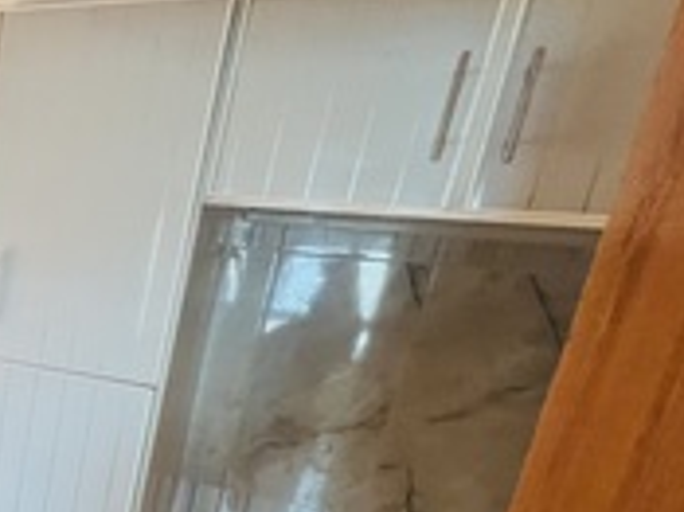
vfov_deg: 40.1
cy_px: 408
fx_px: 671
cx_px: -135
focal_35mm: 34
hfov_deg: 39.3
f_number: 1.8
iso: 250
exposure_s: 1/70
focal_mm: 1.57
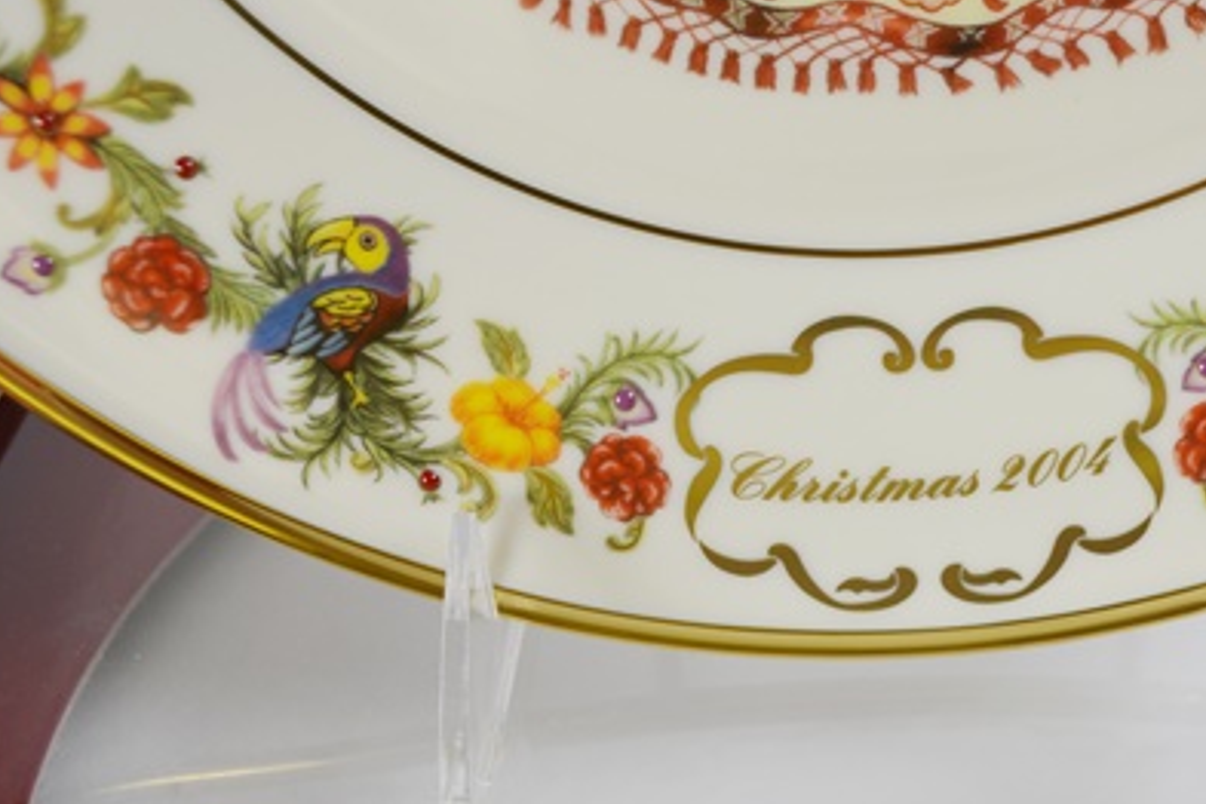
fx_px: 1842
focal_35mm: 55
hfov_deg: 35.6
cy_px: 393
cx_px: 875
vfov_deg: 24.6
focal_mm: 24
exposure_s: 1/125
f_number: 5.6
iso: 250
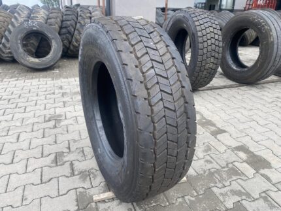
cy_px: 106
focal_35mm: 26
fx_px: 211
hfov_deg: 67.3
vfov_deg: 53.1
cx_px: 140
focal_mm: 4.25
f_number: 1.8
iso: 32
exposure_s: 1/588
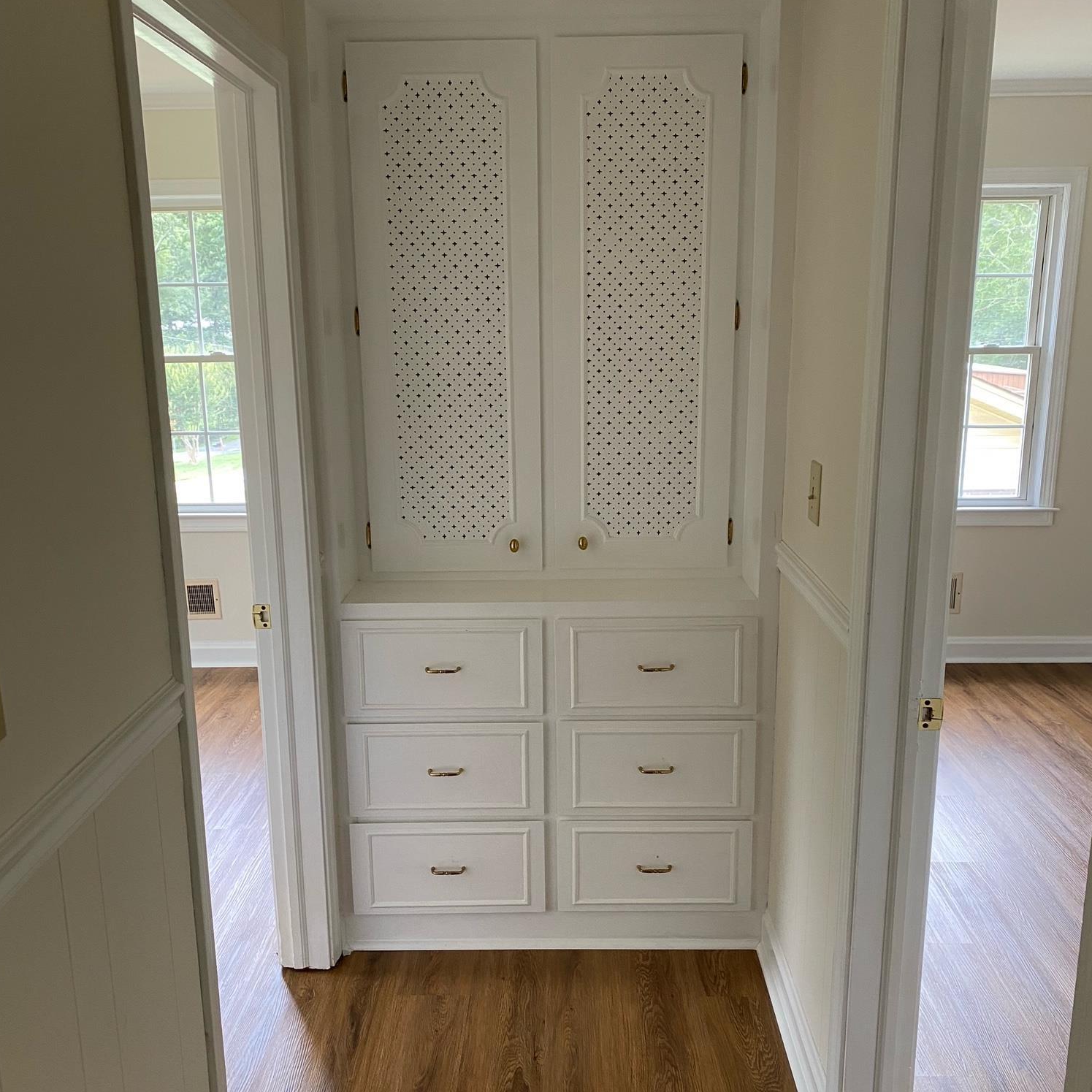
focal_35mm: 31
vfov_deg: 52.4
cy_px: 603
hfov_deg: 52.5
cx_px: 546
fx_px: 1106
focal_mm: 4.25
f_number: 1.8
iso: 125
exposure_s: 1/79
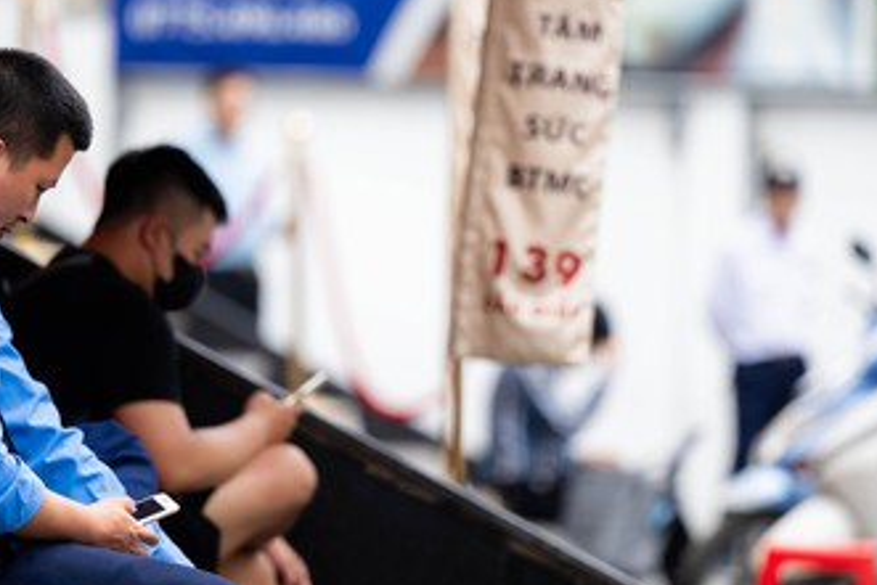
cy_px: 274
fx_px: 9431
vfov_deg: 3.6
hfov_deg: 5.3
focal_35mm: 387
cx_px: 379
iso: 640
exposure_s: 1/200
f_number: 2.8
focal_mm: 200
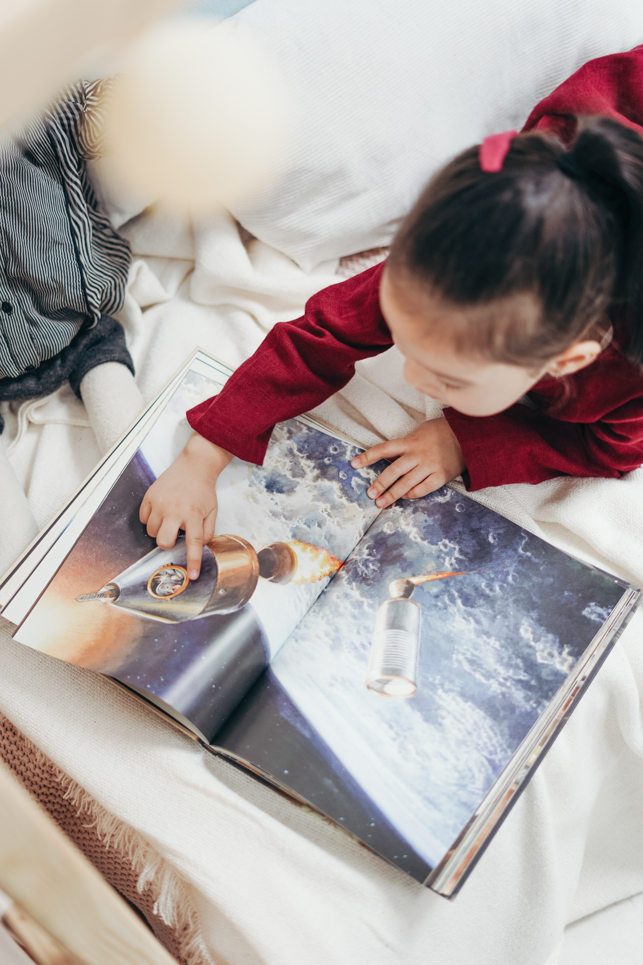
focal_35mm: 50
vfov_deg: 39.6
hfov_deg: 27.0
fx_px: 1339
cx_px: 322
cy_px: 482
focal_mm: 50
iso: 200
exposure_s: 1/200
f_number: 1.8
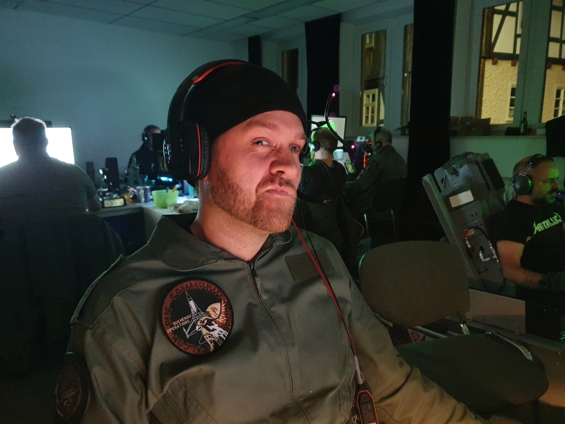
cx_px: 282
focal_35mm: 26
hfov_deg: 67.3
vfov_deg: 53.1
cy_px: 212
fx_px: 424
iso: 640
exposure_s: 1/13
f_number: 1.5
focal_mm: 4.32
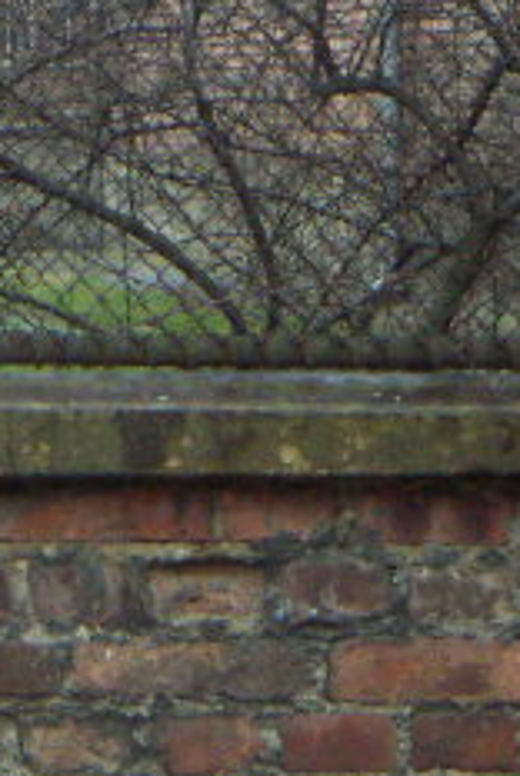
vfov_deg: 6.7
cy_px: 77
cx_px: -430
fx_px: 6653
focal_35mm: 308
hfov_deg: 4.4
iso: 200
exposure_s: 1/100
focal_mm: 14.1
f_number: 3.7
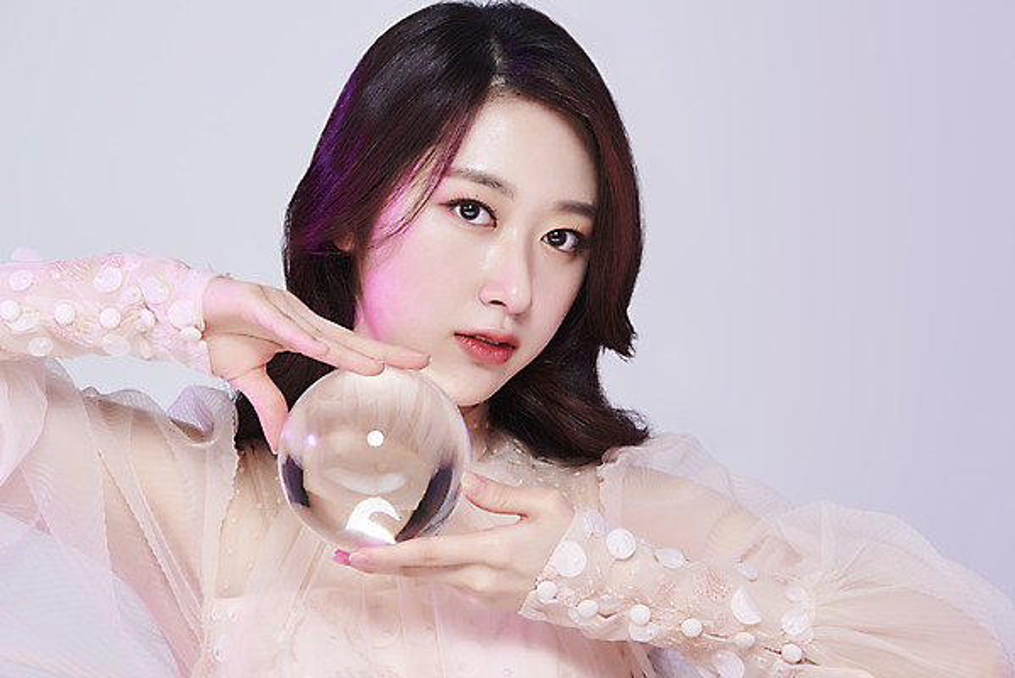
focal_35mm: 105
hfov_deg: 19.4
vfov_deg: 13.1
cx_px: 508
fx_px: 2962
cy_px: 339
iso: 64
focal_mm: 105
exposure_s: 1/125
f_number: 11
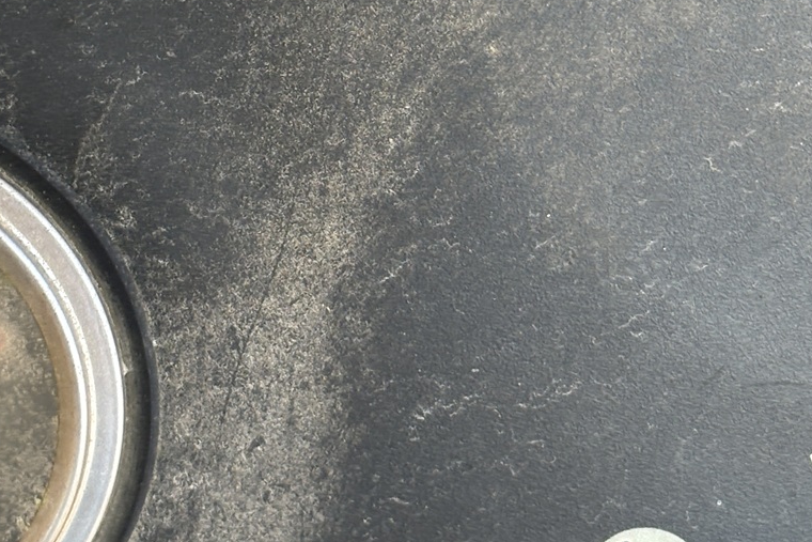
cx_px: 304
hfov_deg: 15.9
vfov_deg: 10.6
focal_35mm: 129
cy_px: 287
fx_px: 2910
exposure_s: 1/242
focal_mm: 5.96
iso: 50
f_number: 1.6
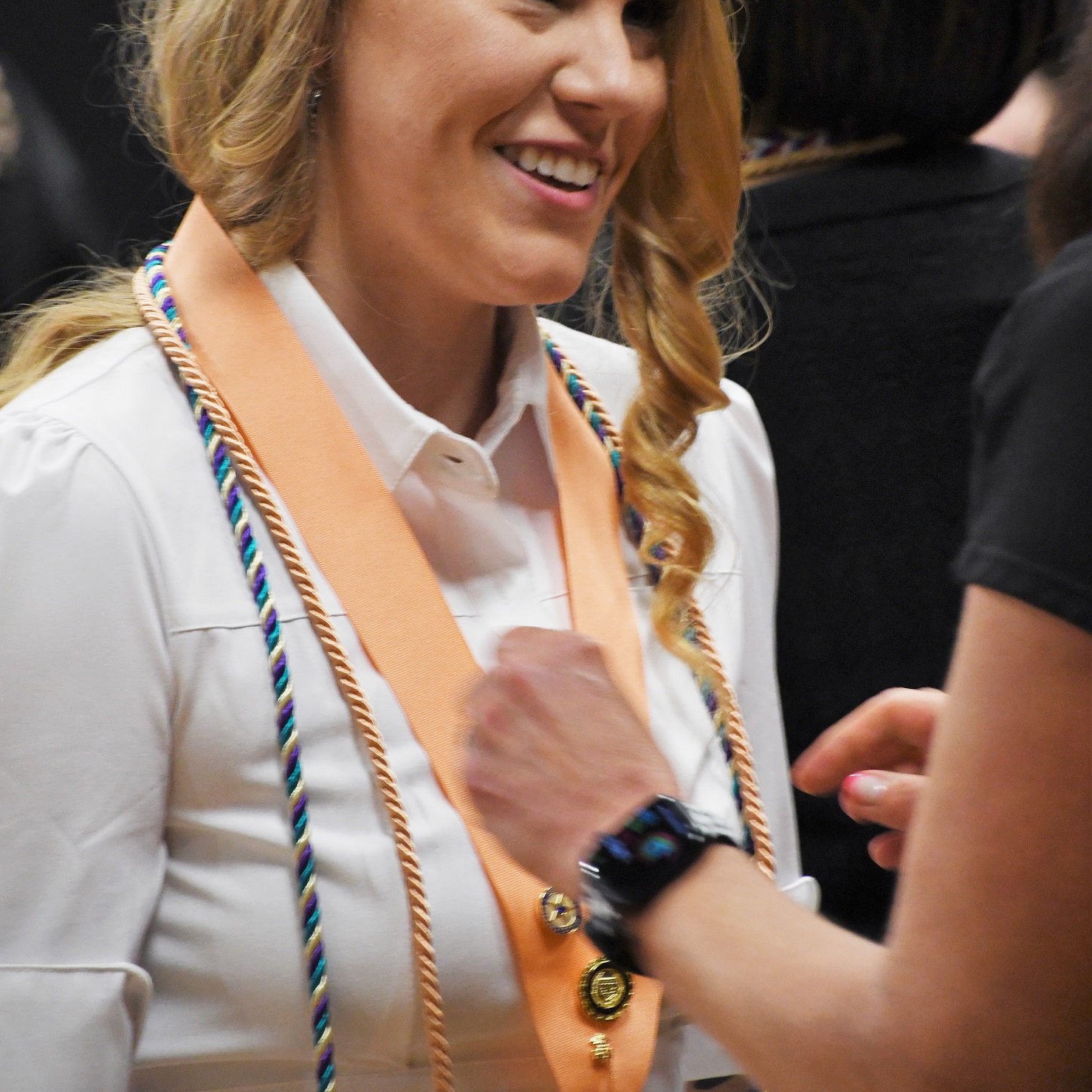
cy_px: 396
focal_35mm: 384
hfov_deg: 4.6
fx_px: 13705
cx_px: 545
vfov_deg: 4.6
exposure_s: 1/100
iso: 2000
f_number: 6.3
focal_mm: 200
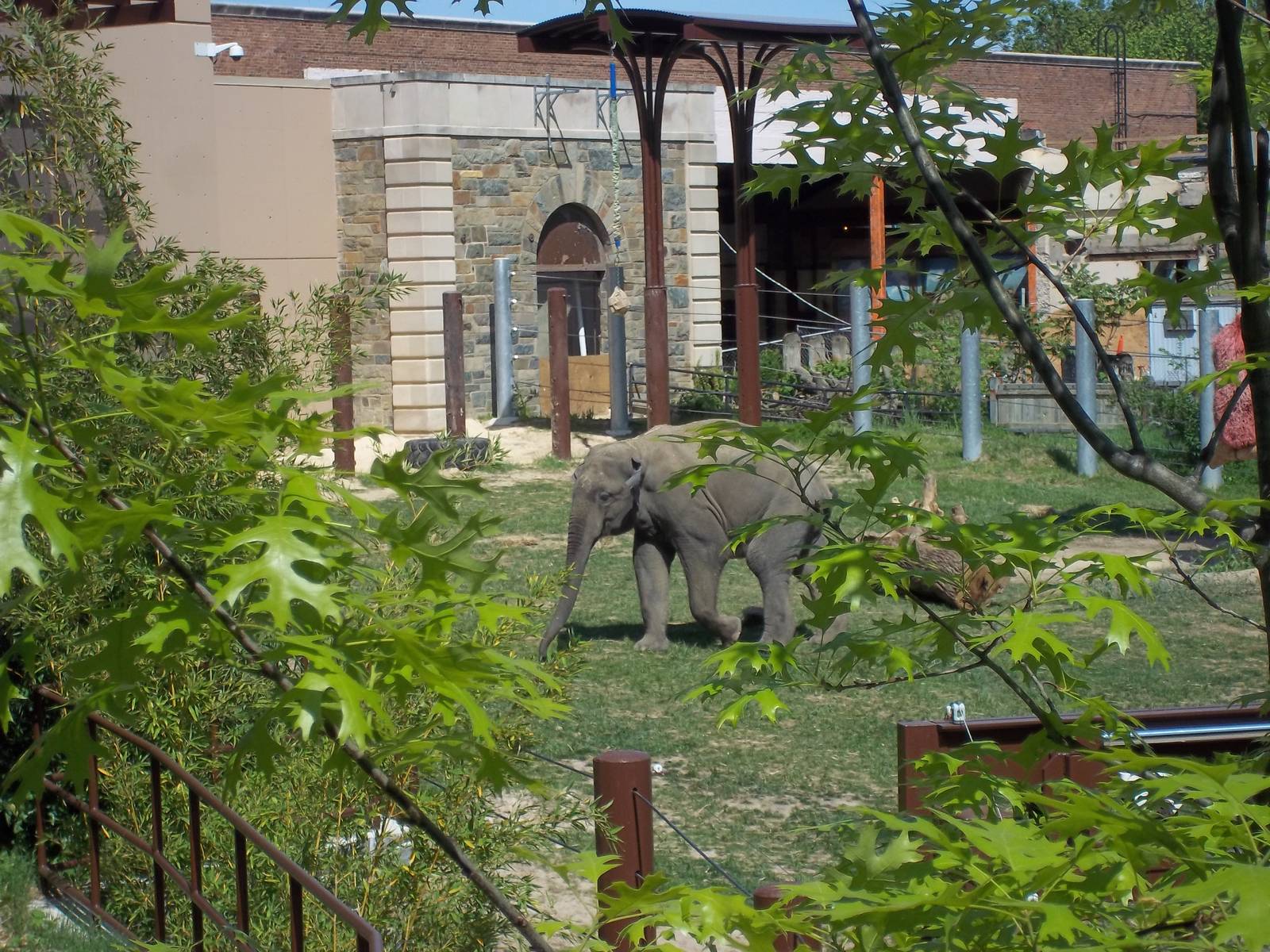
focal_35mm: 108
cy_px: 476
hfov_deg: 18.2
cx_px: 635
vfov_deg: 13.7
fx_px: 3962
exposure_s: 1/500
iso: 80
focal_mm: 19.5
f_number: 5.6
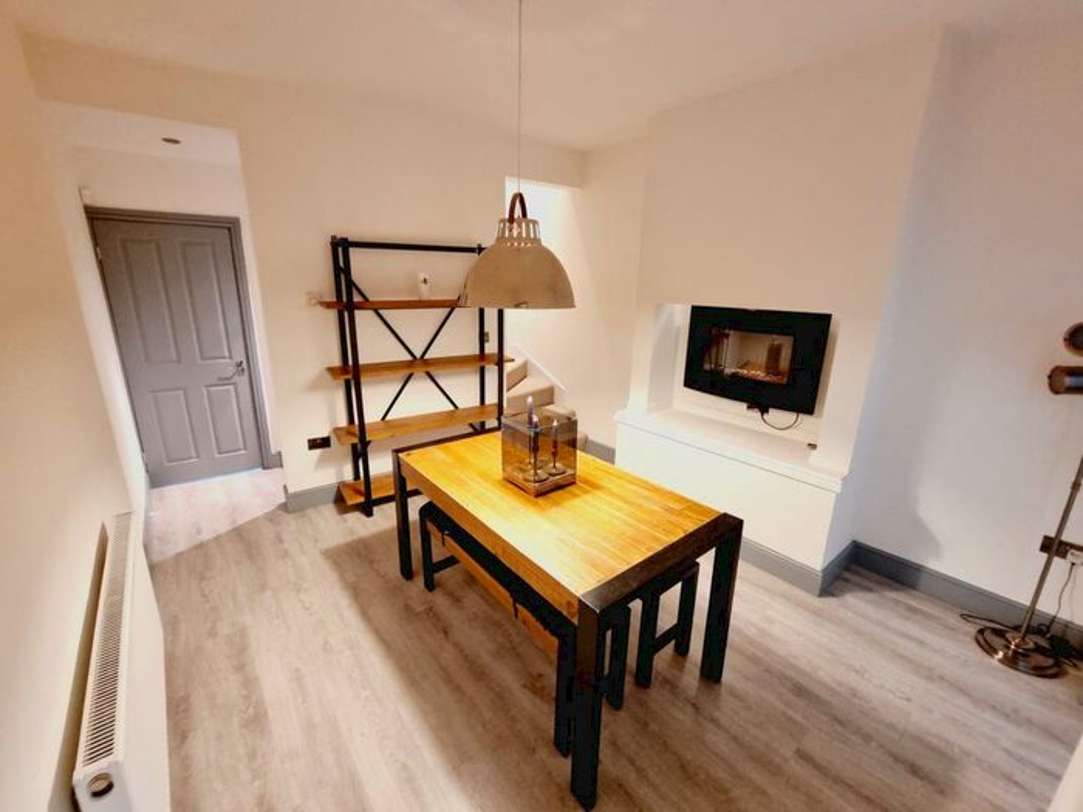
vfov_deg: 89.9
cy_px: 406
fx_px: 407
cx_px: 542
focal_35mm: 13
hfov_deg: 106.2
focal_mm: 2.2
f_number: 2.2
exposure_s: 1/33
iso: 400
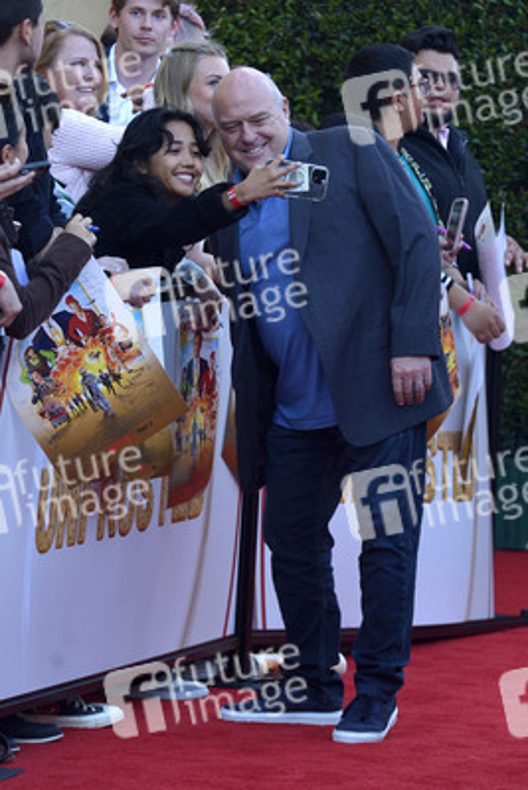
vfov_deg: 10.3
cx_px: 264
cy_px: 395
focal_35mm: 200
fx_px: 4396
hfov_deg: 6.9
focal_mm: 200
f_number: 7.1
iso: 320
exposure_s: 1/250
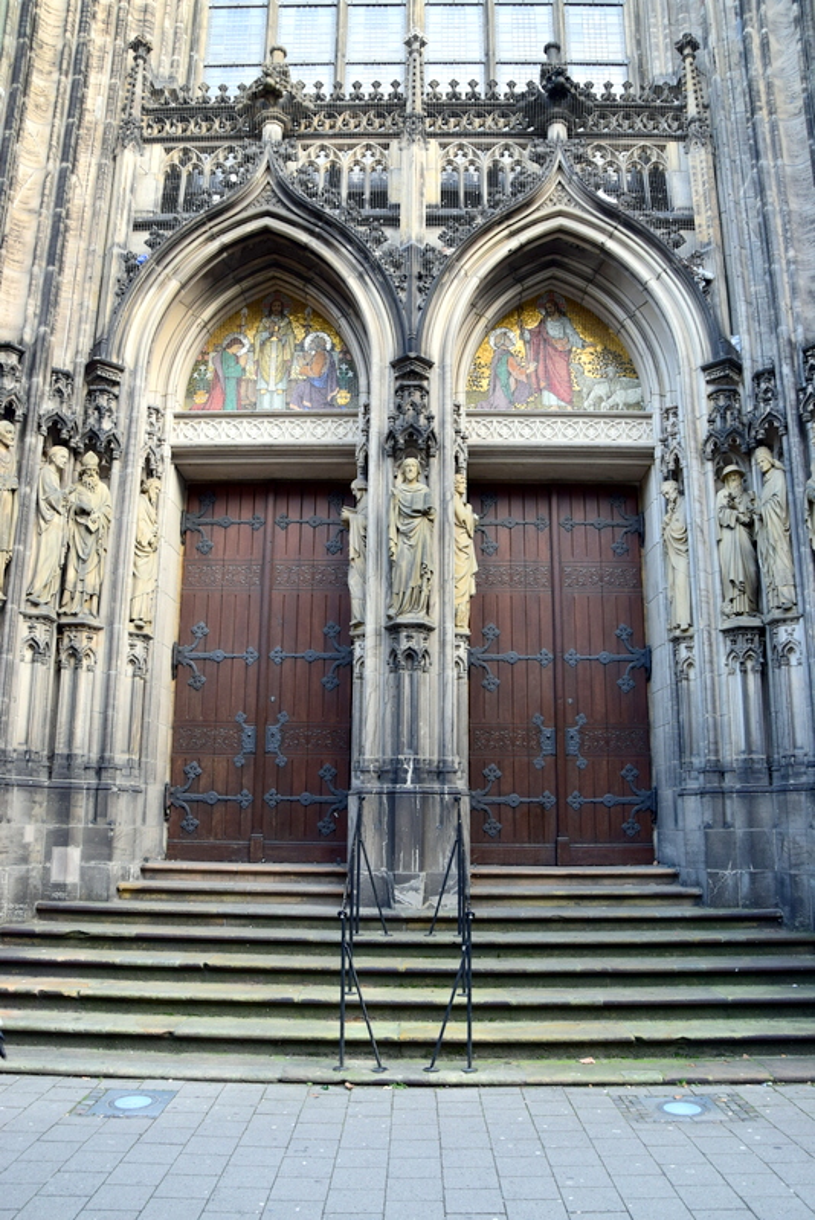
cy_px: 610
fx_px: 916
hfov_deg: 48.0
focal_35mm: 27
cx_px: 408
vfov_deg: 67.4
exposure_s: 1/25
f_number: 7.1
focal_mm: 18
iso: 400
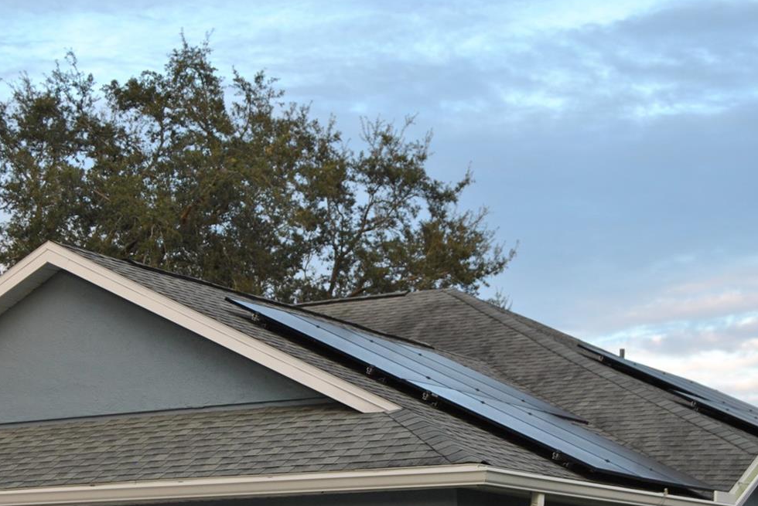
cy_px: 372
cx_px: 364
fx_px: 2065
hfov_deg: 20.8
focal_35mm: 98
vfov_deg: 13.9
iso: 200
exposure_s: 1/100
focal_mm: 40
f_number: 5
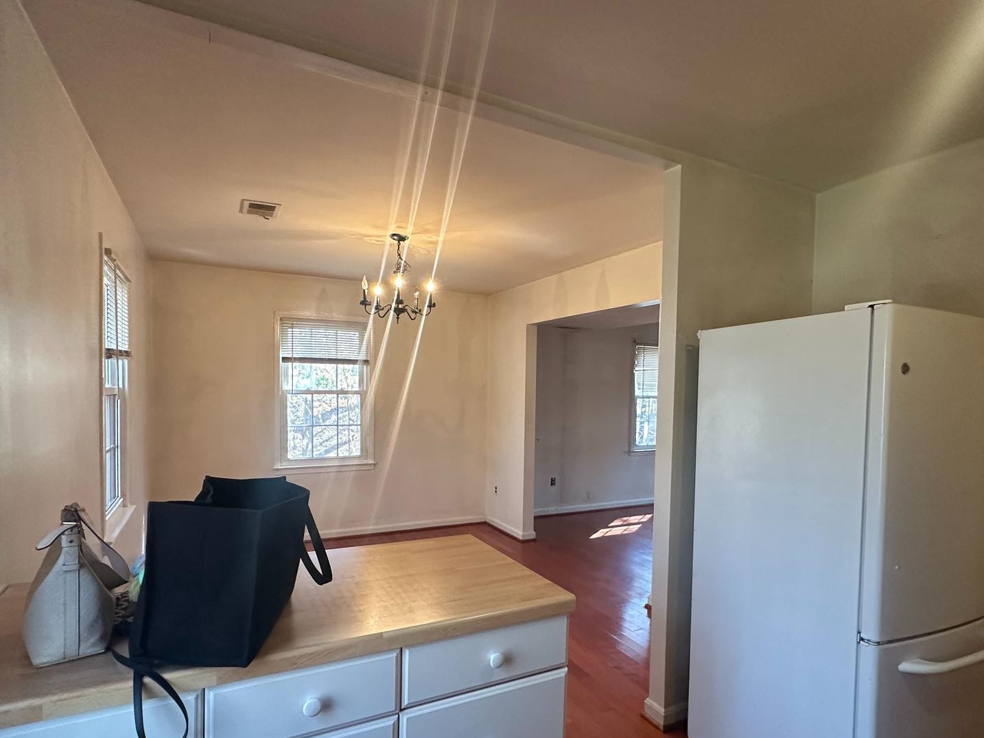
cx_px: 527
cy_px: 416
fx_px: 568
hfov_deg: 81.6
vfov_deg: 65.7
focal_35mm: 20
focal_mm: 2.22
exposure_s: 1/120
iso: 320
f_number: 2.2
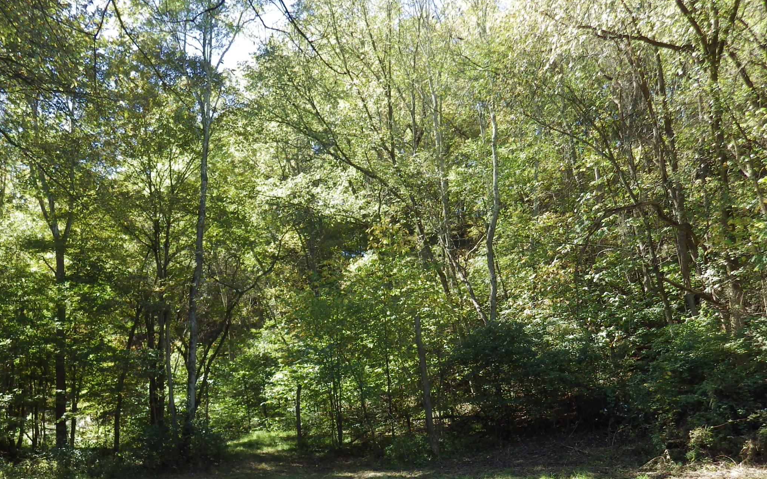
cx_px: 318
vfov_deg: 35.7
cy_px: 403
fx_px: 711
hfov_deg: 56.4
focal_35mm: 34
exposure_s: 1/160
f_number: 3.1
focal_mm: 4
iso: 100
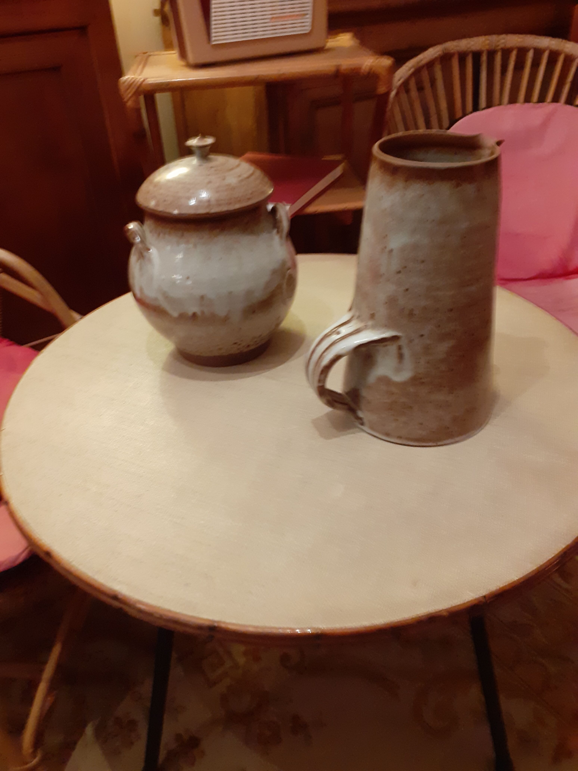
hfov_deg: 51.4
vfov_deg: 65.3
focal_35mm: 27
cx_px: 289
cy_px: 386
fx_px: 601
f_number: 1.9
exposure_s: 1/25
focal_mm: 3.6
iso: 320
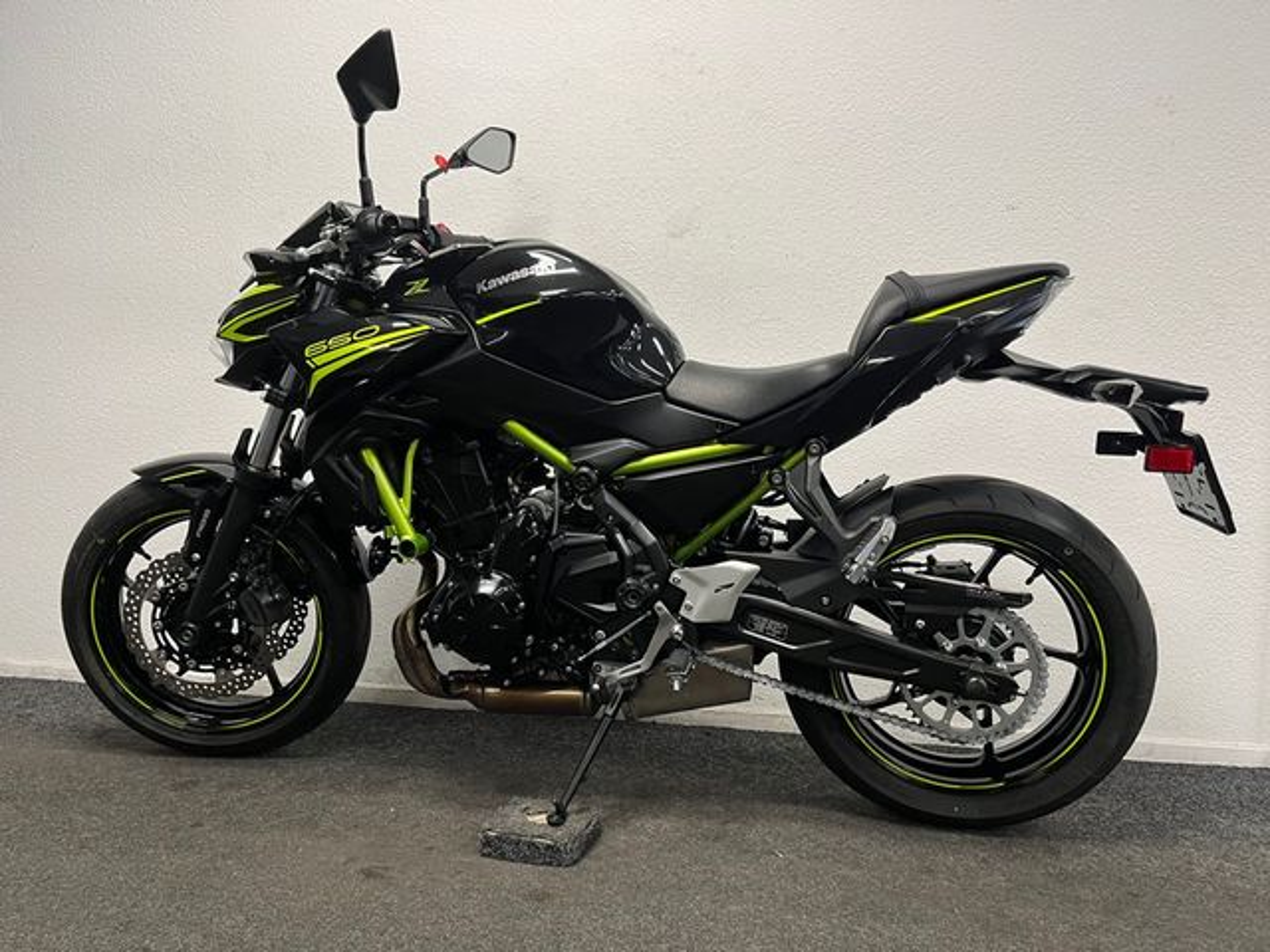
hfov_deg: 67.3
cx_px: 635
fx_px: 954
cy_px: 476
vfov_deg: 53.1
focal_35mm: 26
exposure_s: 1/50
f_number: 1.6
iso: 80
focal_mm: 5.1
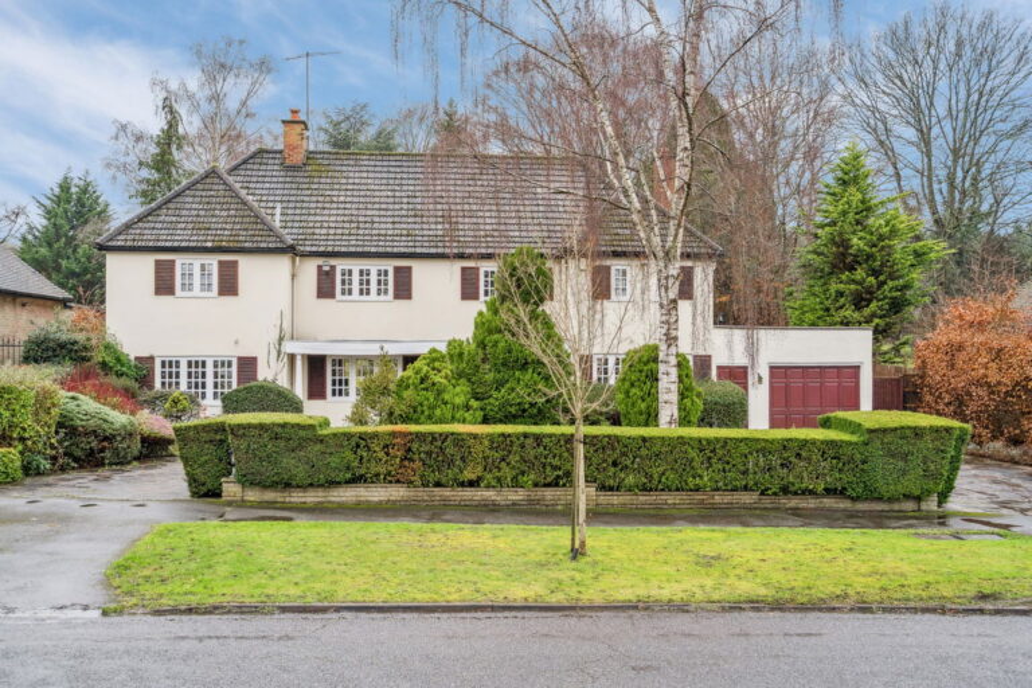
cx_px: 516
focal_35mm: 33
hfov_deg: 57.2
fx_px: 946
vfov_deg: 40.0
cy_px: 344
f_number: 4
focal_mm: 33
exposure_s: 1/50
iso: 320
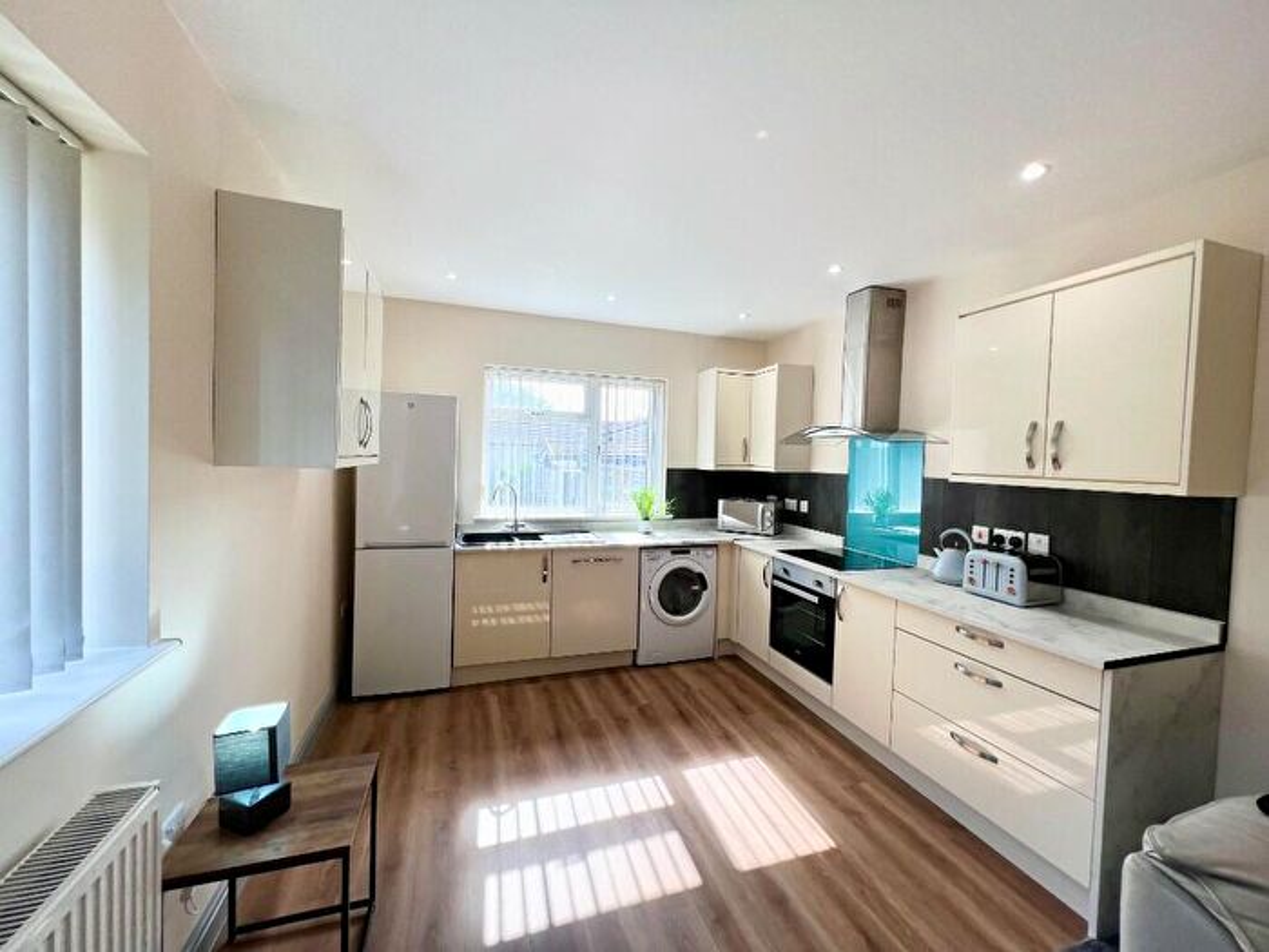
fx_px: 477
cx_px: 634
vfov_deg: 89.9
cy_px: 476
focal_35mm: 13
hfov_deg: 106.2
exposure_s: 1/186
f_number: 1.8
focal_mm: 1.57
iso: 32
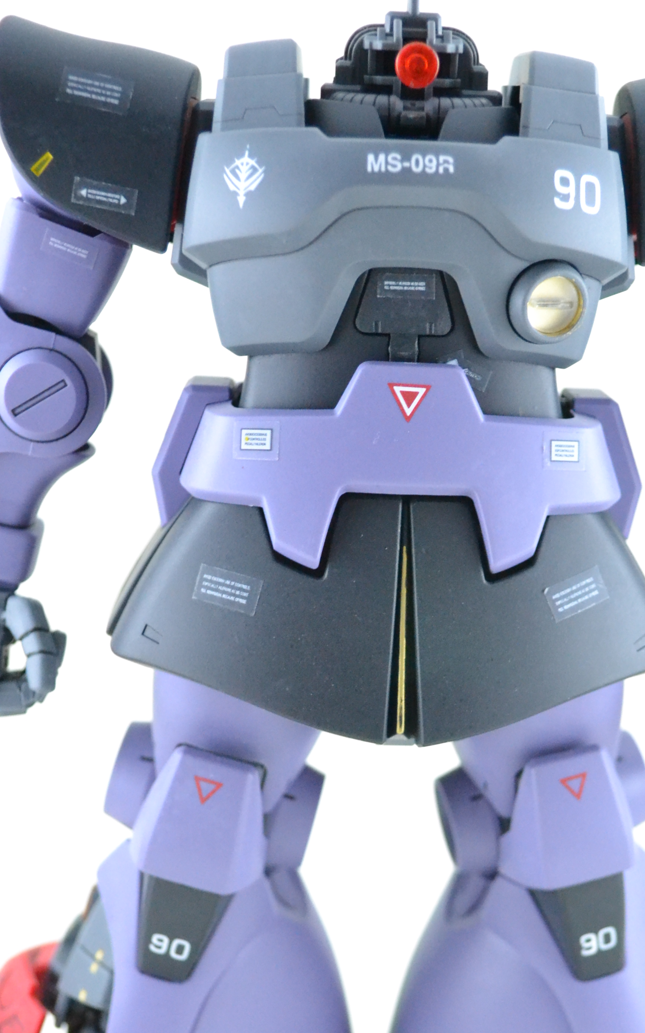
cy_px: 703
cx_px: 399
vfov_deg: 32.6
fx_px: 1744
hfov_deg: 20.9
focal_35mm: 62
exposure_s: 1/200
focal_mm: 24
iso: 3200
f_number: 4
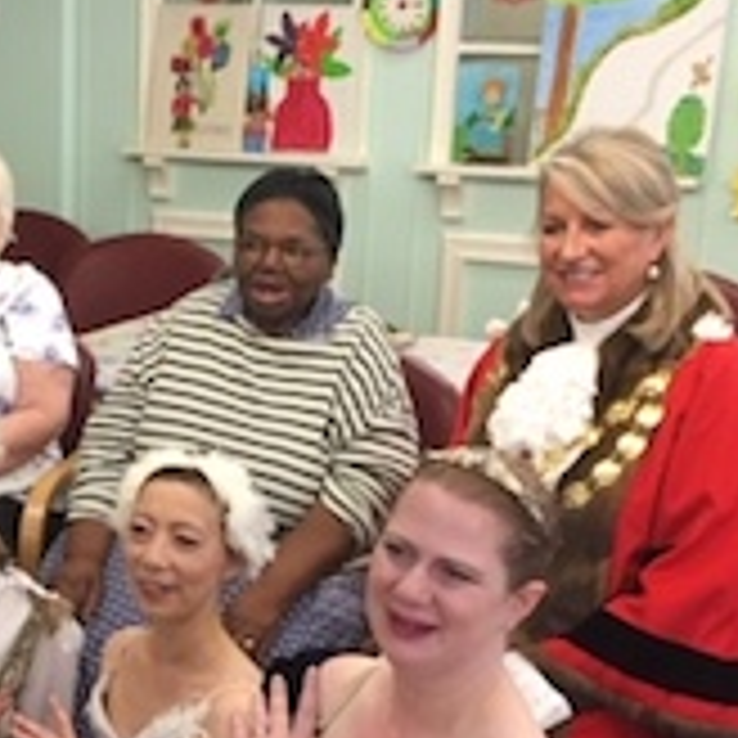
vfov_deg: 21.9
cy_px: 574
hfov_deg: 21.7
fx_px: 1881
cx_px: 72
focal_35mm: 78
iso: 125
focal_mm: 4.15
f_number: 2.2
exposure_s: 1/33
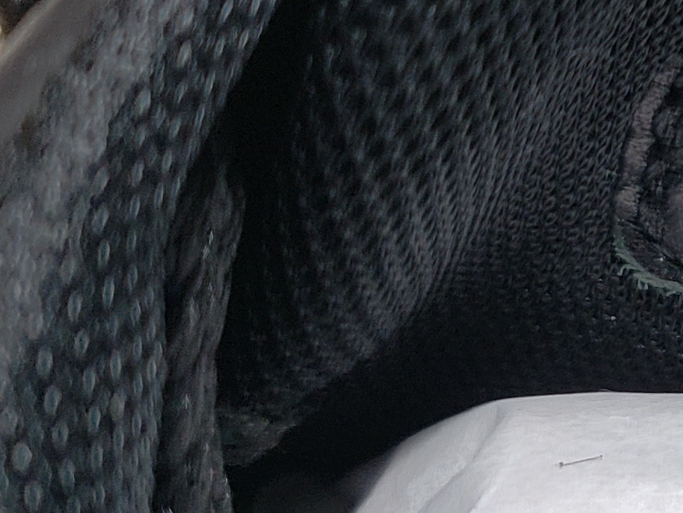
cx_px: 1278
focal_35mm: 116
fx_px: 2289
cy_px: 330
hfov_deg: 14.6
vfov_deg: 12.8
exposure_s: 1/310
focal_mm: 4.3
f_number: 1.5
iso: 50
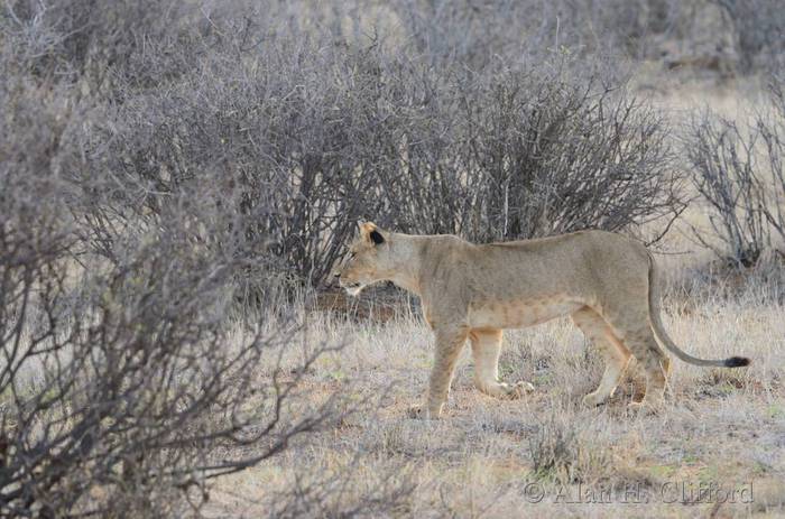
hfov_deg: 5.5
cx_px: 392
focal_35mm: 375
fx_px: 8157
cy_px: 260
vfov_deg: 3.6
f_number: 5.3
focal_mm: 250
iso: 1400
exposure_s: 1/500
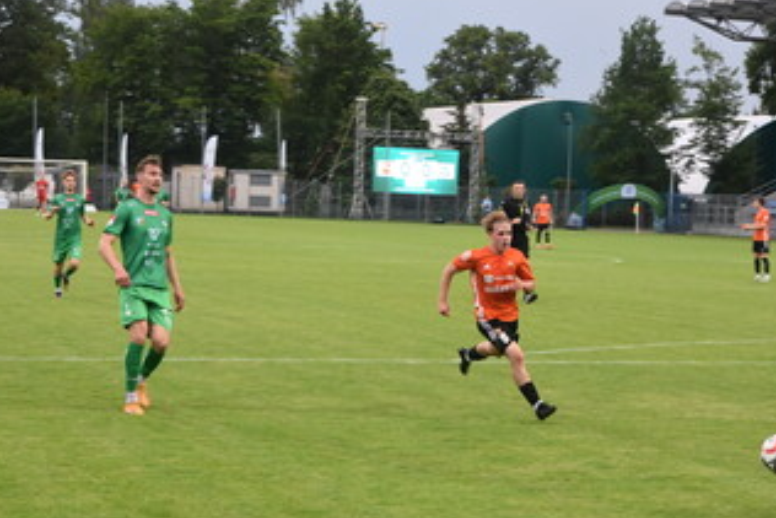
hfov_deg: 20.2
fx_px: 2178
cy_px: 258
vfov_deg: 13.6
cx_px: 393
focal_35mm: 101
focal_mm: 50
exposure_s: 1/200
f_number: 7.1
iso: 1000
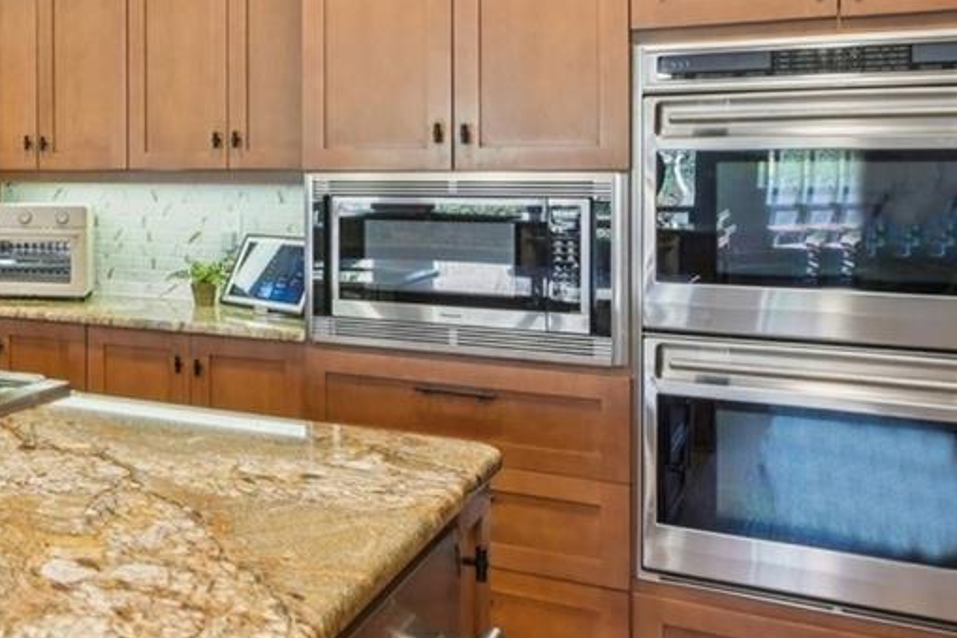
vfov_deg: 29.9
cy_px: 143
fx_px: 1169
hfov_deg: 35.3
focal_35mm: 44
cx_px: -186
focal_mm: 14
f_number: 8
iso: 400
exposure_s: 1/2
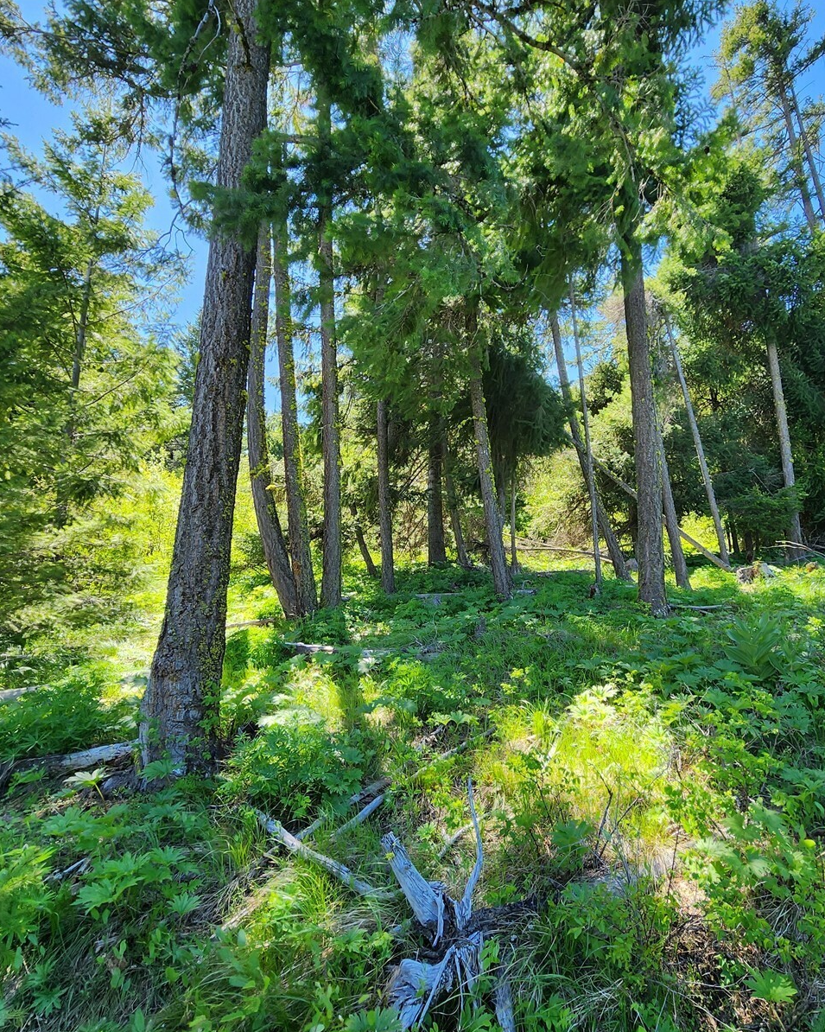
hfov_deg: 75.8
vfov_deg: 89.6
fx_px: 519
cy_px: 515
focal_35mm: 17
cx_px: 508
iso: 50
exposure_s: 1/268
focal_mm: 2.2
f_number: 2.2
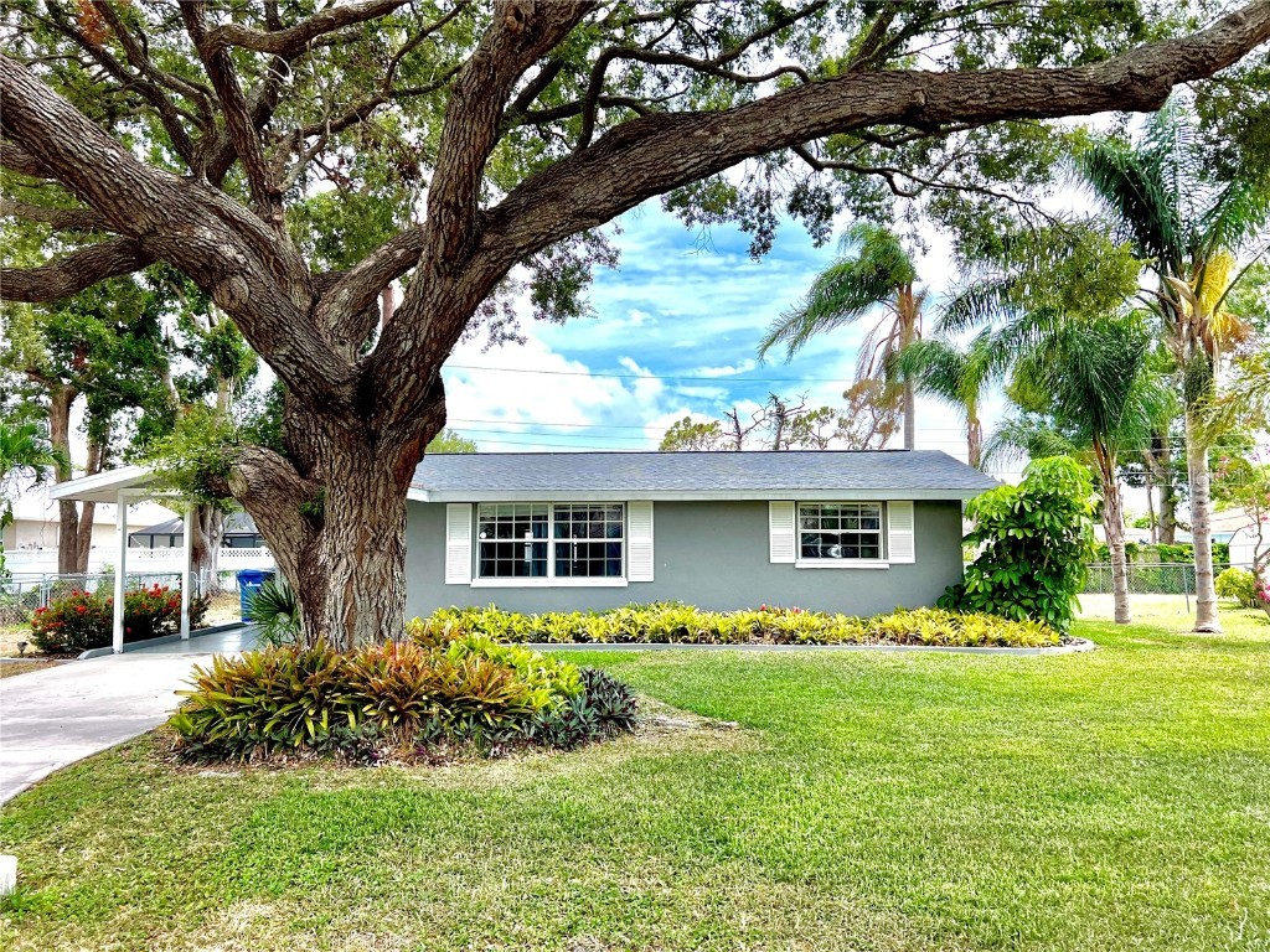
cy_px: 476
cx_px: 635
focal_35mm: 26
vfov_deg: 53.1
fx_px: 954
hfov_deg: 67.3
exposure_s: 1/2695
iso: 50
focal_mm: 5.7
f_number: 1.5
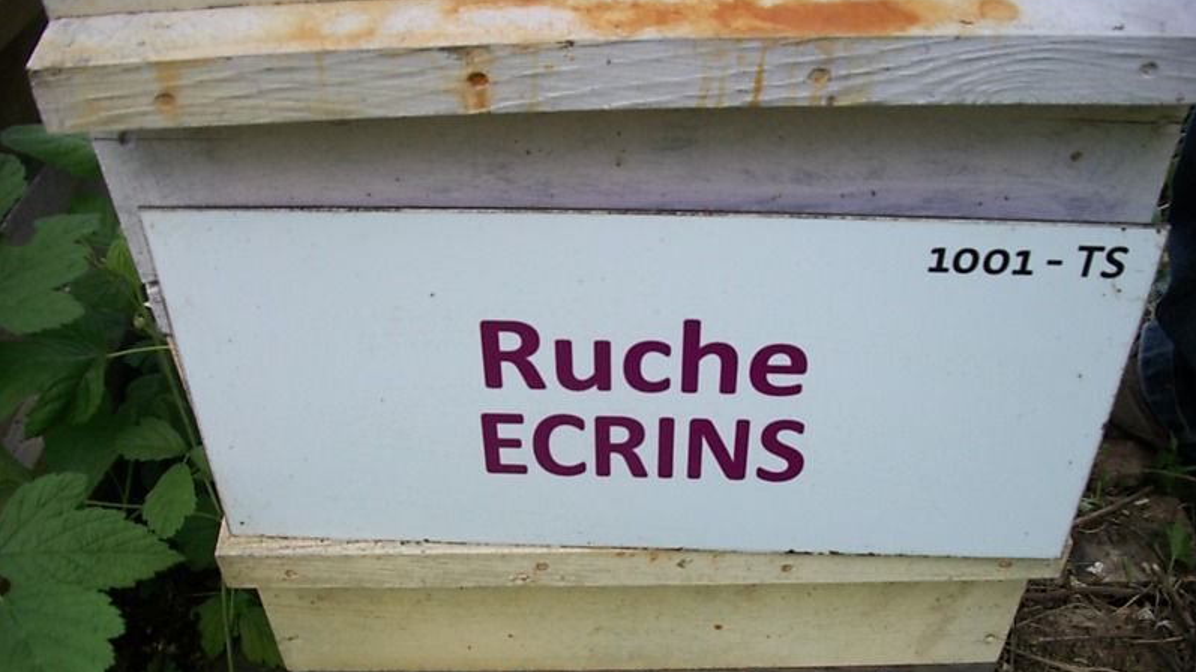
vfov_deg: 33.5
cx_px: 599
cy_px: 432
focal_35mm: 35
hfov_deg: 56.6
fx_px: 1110
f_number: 2.9
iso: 80
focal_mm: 5.7
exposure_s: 1/125
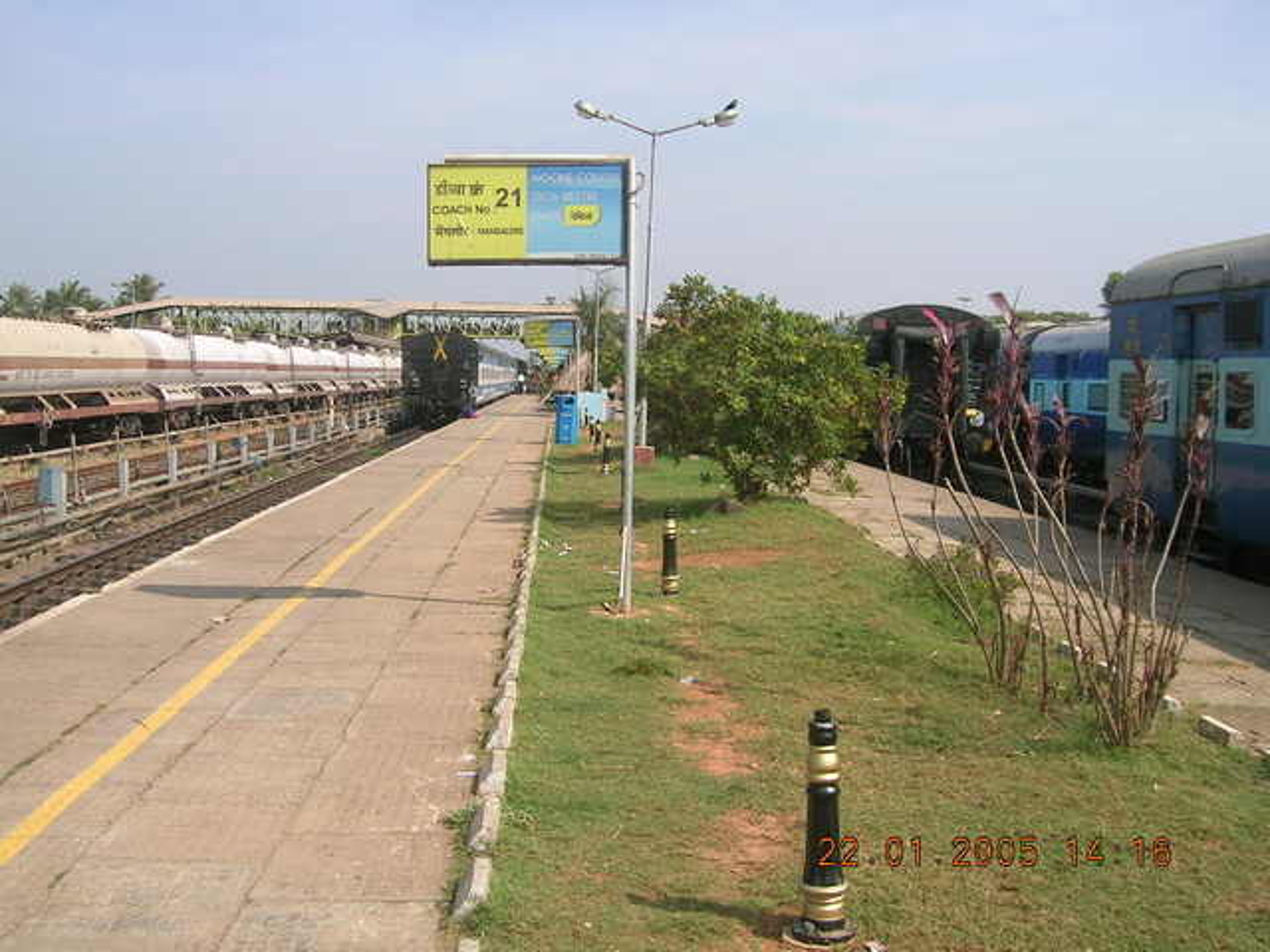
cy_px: 476
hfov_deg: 51.4
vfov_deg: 39.7
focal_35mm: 36
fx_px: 1321
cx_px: 635
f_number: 4.8
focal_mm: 5.5
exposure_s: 1/343
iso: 50
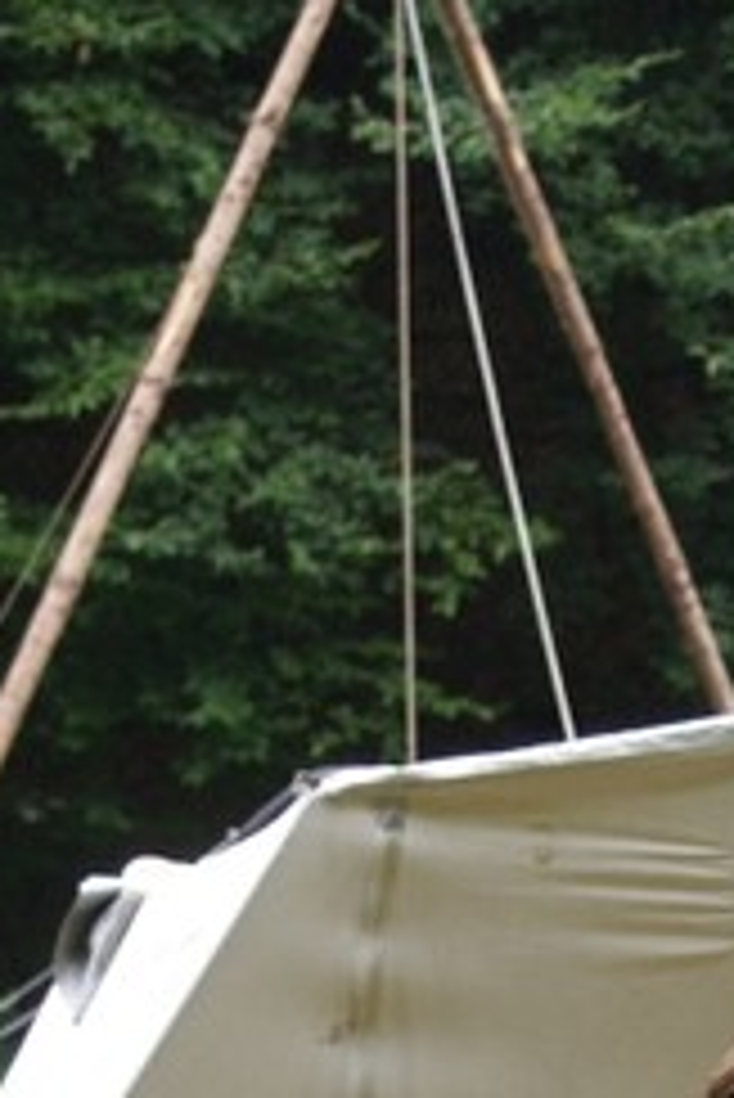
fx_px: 7512
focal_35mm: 246
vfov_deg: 8.2
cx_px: 772
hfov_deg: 5.6
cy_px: 1494
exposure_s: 1/160
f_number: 5.6
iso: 160
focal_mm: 50
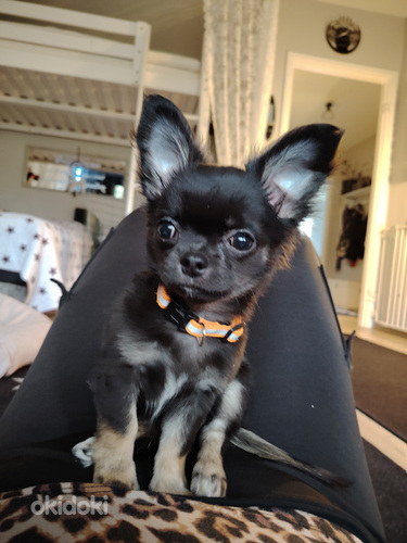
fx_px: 376
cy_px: 272
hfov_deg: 56.8
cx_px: 204
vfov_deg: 71.6
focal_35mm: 24
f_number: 1.75
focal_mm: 5.25
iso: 4053
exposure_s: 1/20
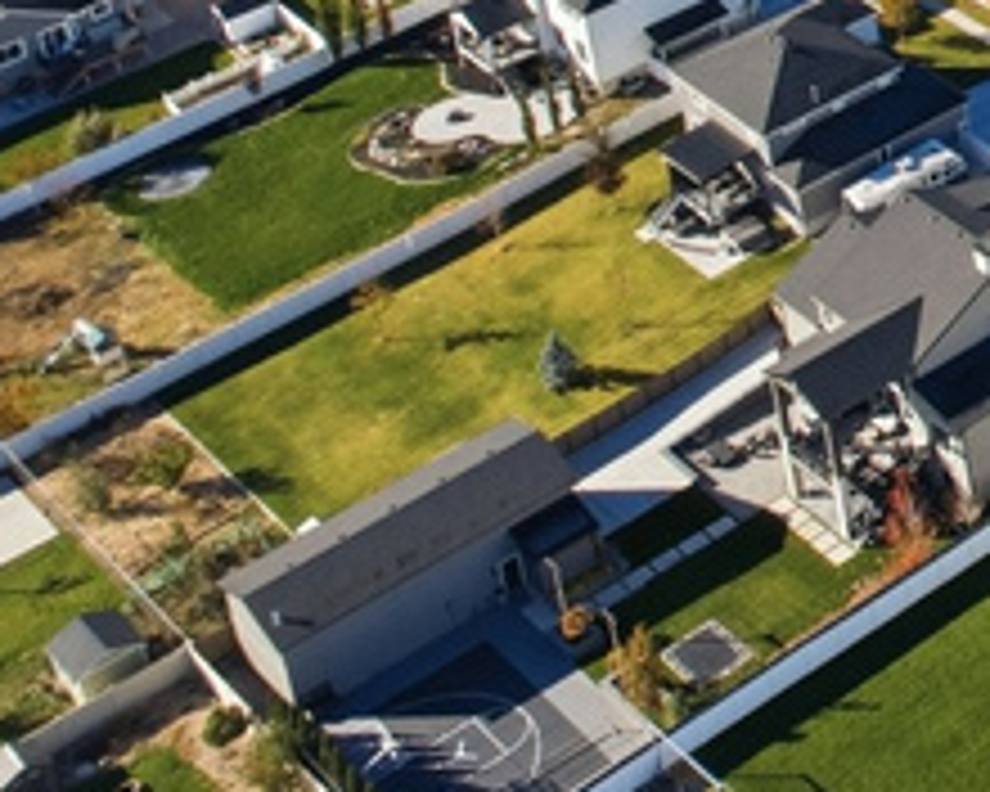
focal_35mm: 96
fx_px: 2813
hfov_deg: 15.7
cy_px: -716
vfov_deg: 13.9
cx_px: 1989
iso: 130
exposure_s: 1/2500
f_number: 2.8
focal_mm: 8.4
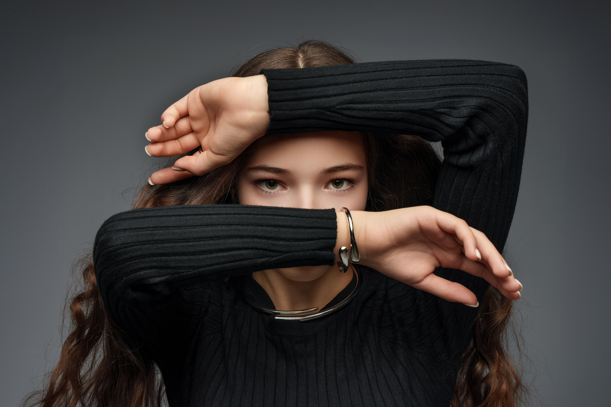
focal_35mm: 75
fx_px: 1273
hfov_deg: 27.0
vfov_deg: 18.2
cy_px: 204
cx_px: 306
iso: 100
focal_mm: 75
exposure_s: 1/200
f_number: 9
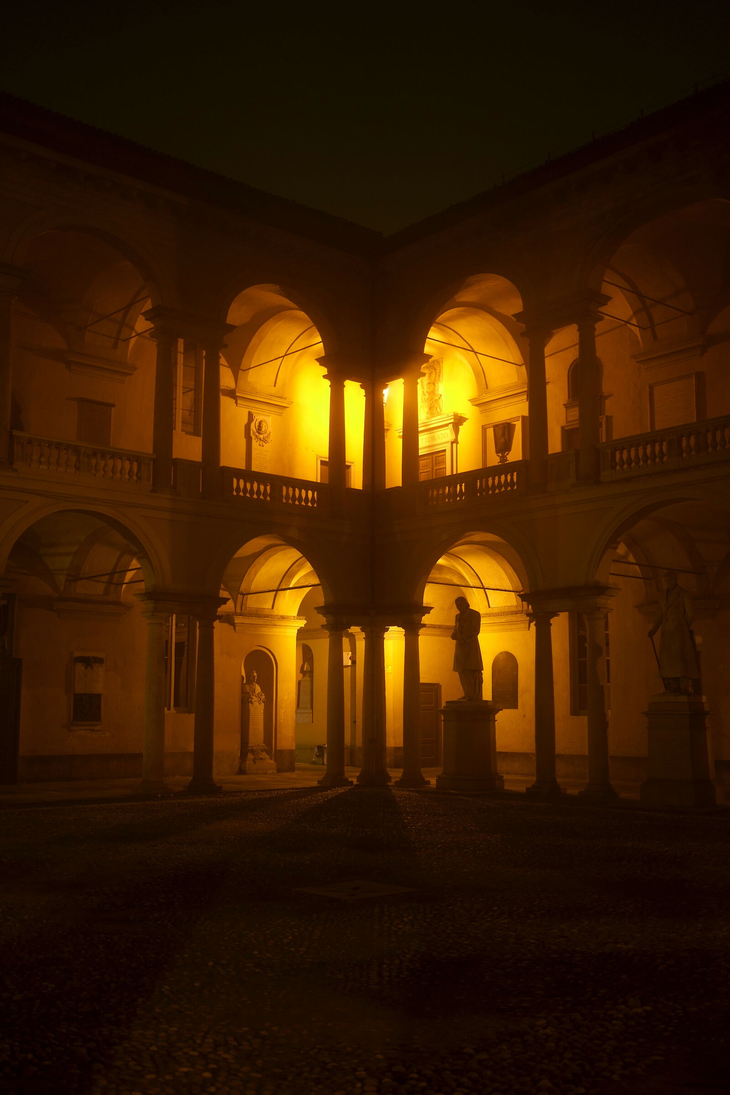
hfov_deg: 37.9
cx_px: 365
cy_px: 548
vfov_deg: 54.4
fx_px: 1065
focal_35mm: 35
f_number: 1.8
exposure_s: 1/10
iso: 200
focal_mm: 35
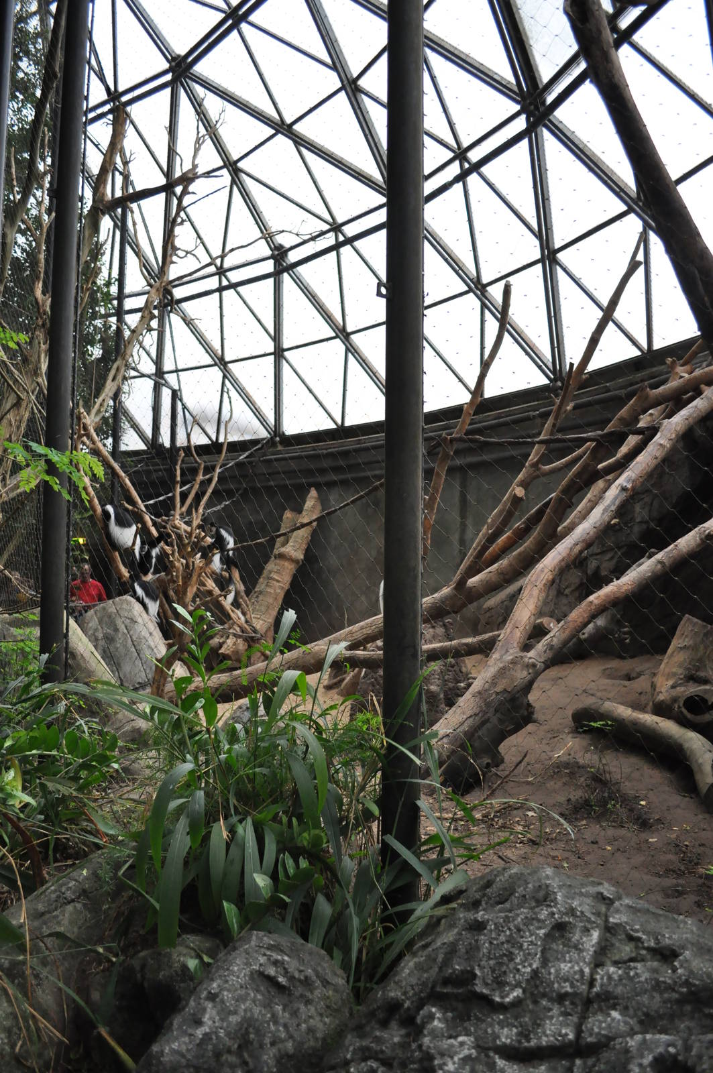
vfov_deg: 67.4
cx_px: 356
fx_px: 804
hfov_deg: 47.8
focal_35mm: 27
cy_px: 536
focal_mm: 18
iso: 1600
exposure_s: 1/400
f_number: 3.5
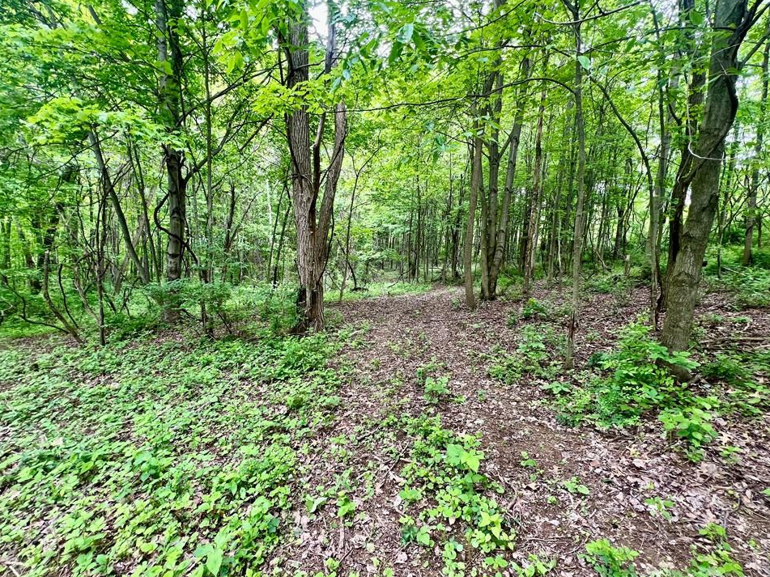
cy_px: 289
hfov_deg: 102.1
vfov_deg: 85.7
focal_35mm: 14
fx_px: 311
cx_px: 385
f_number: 1.8
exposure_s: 1/99
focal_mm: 1.57
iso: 80
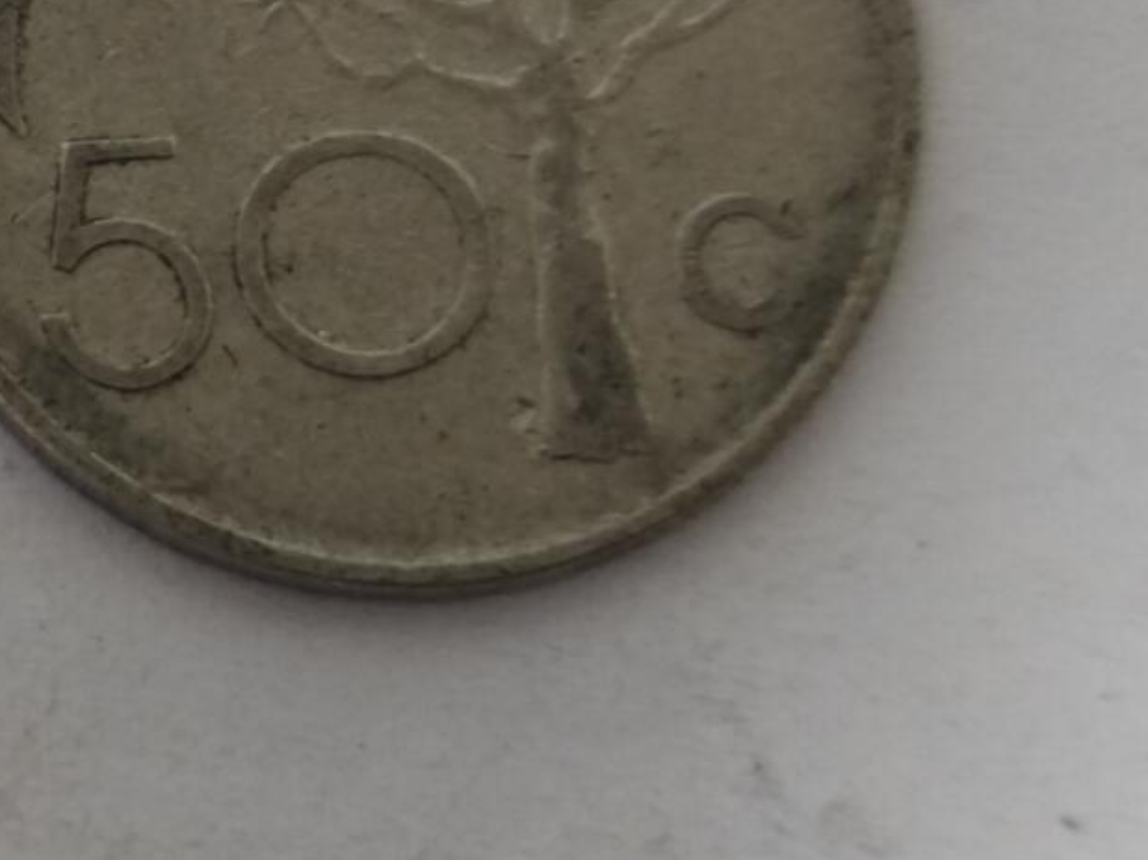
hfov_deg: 11.6
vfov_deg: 8.7
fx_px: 5636
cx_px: 310
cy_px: 72
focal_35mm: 170
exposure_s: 1/42.9
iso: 640
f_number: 1.9
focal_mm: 8.7
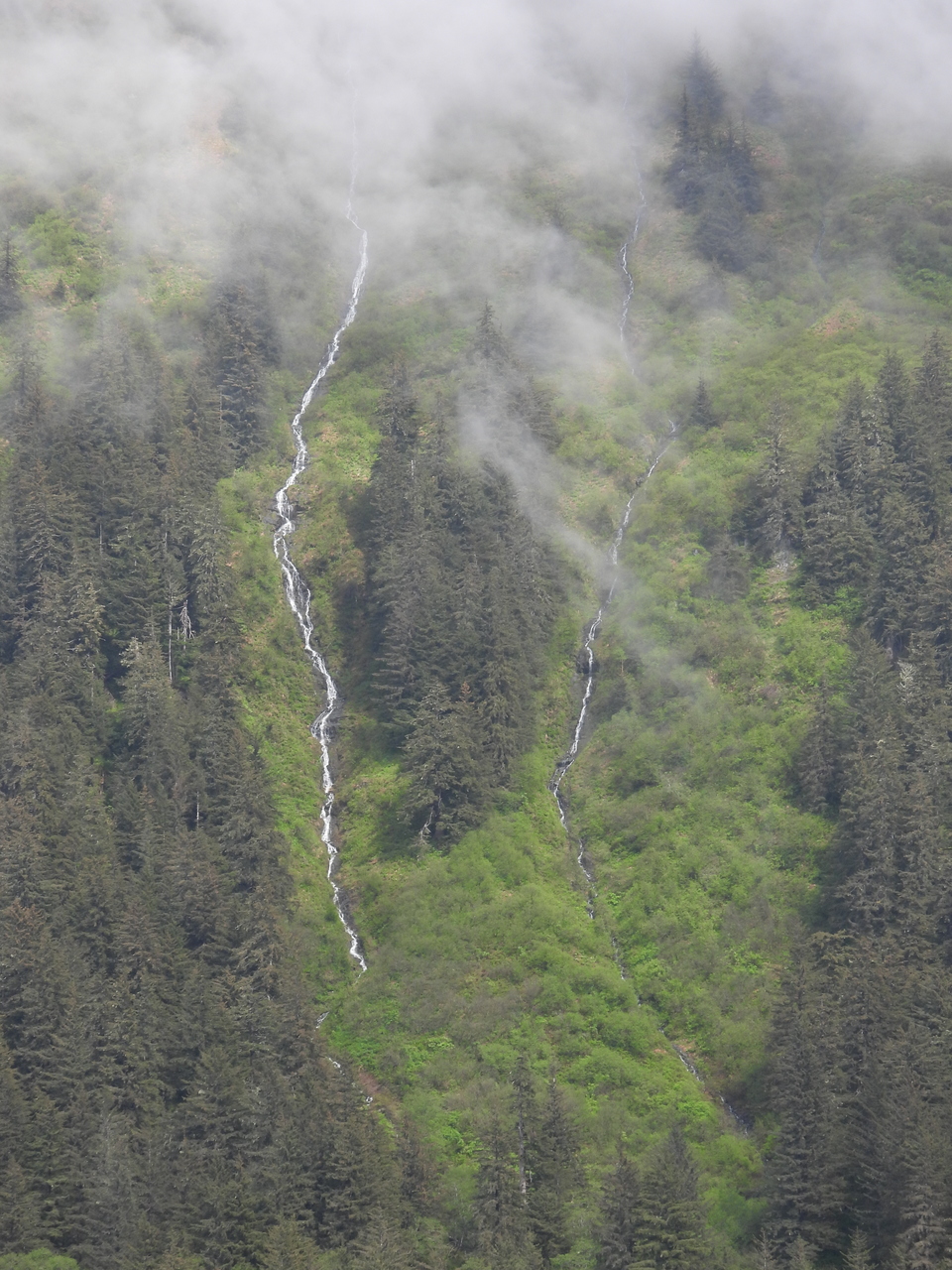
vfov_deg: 15.8
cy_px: 635
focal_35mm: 125
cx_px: 476
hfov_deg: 11.9
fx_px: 4584
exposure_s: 1/500
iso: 100
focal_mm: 22.3
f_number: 4
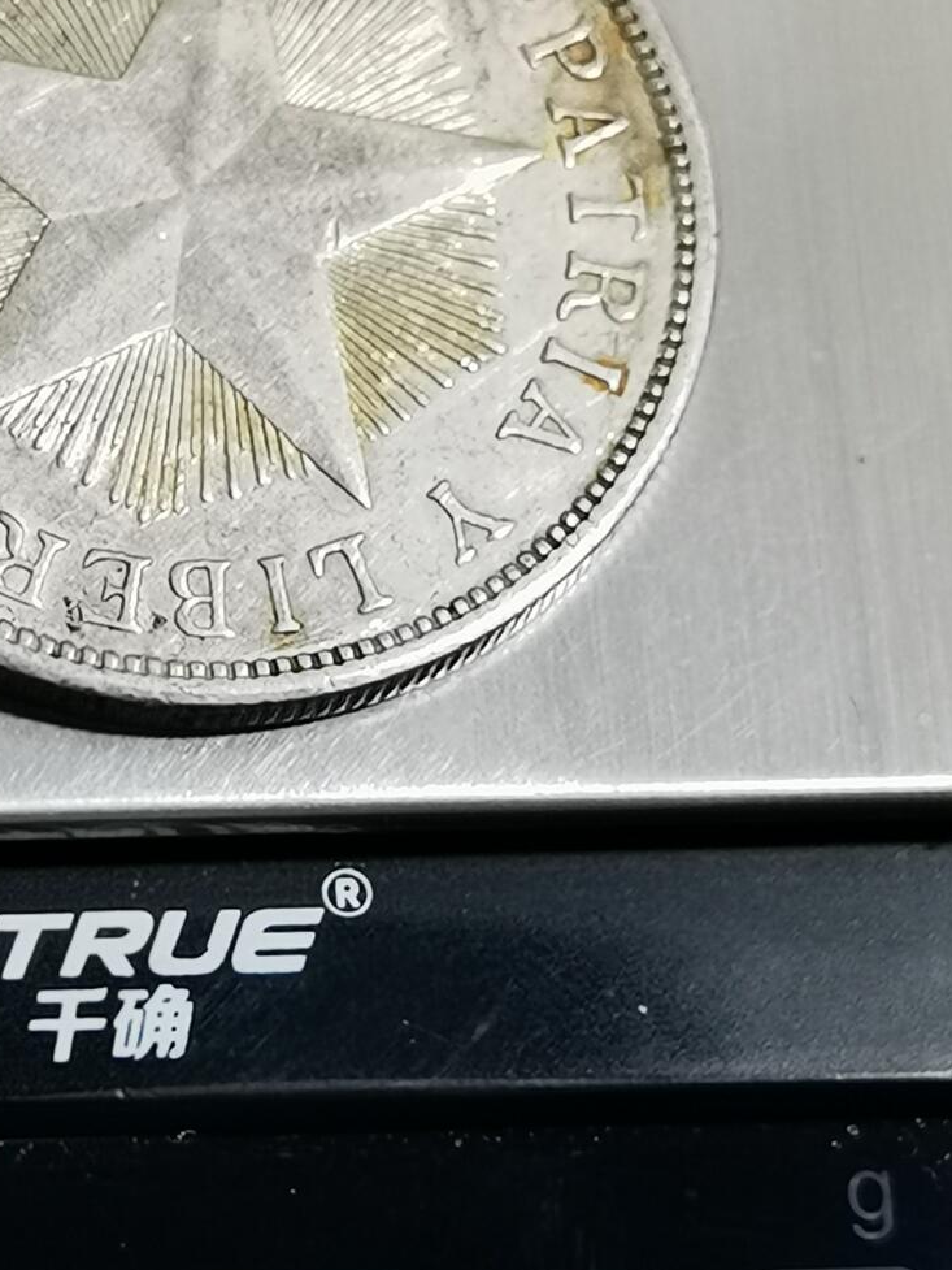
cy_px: 588
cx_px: 216
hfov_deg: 11.5
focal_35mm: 129
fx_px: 4729
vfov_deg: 15.3
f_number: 1.9
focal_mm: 6.67
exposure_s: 1/100
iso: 125
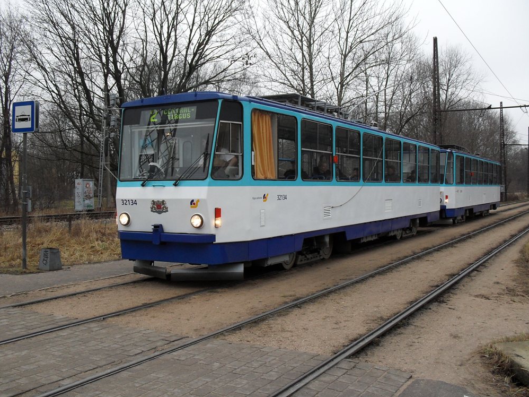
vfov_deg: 36.8
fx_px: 596
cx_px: 262
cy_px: 194
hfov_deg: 47.9
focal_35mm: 39
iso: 80
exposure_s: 1/90
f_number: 2.8
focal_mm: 6.3
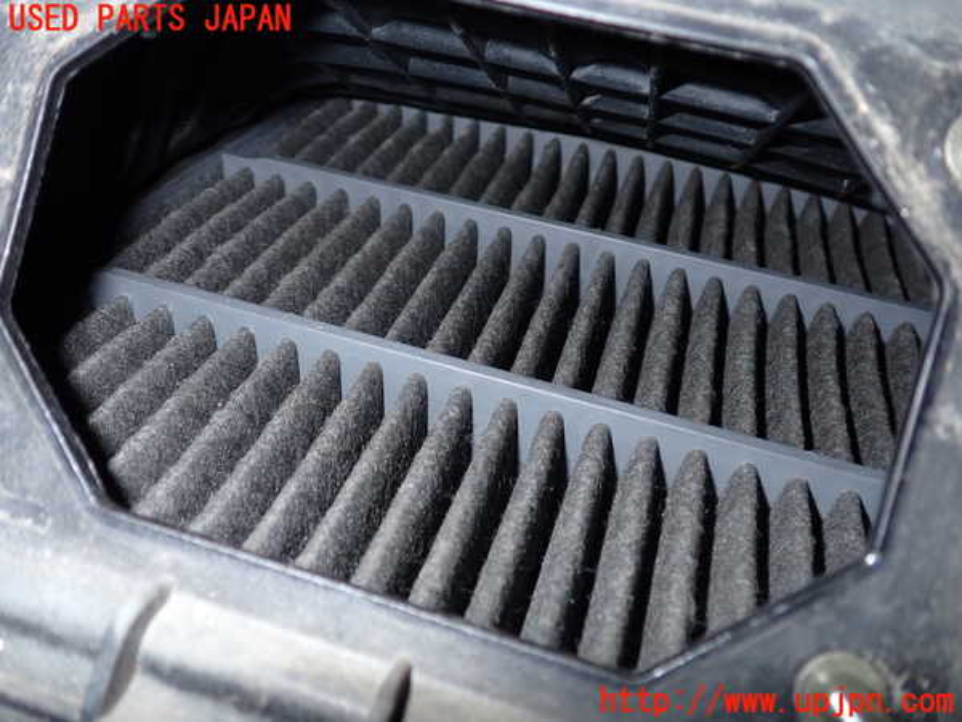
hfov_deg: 60.0
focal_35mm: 30
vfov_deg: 46.8
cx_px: 481
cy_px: 361
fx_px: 834
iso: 200
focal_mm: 5.4
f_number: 6.3
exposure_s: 1/30
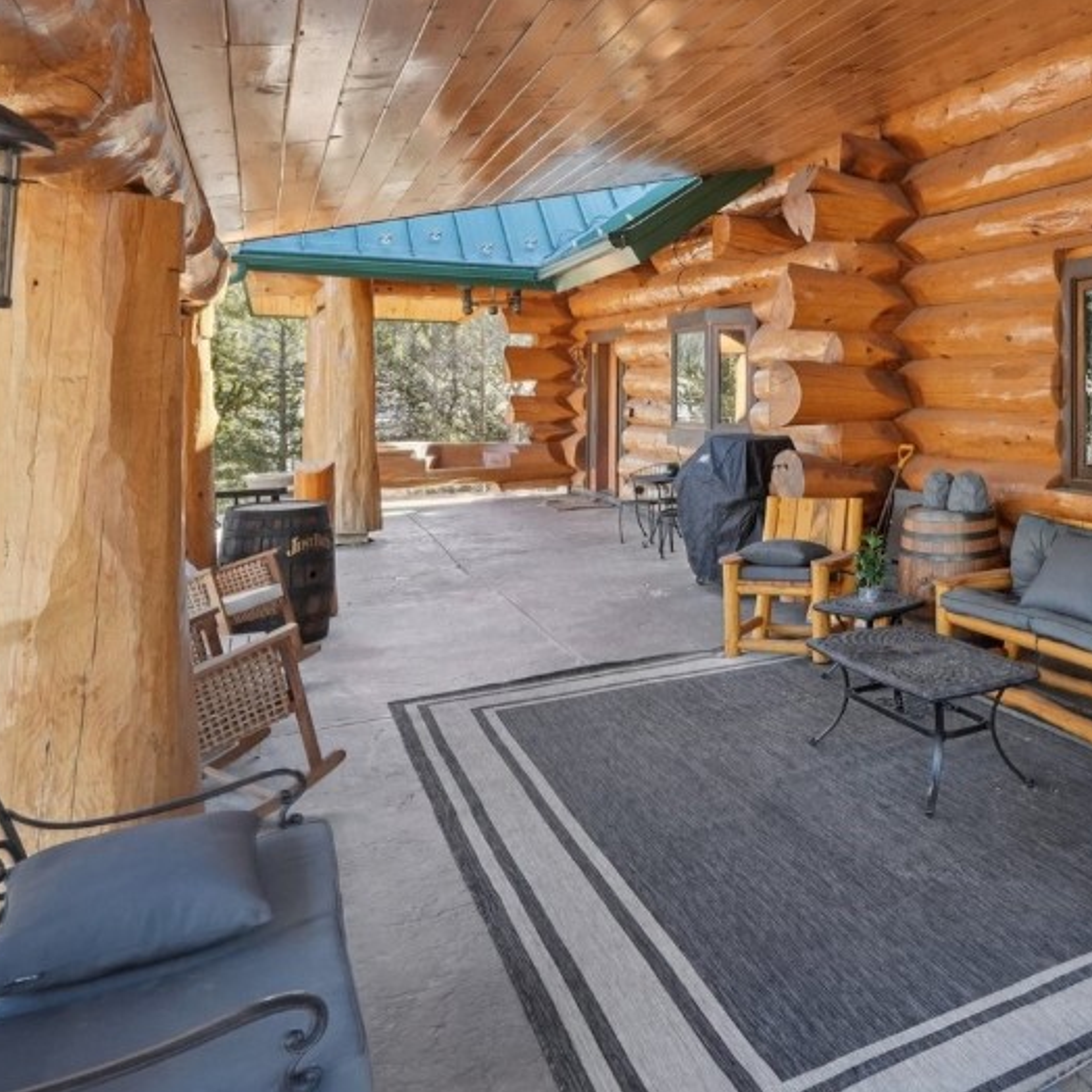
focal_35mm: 28
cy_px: 392
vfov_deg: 56.4
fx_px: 999
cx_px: 938
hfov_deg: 52.0
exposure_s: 1/30
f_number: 8
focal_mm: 10
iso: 800
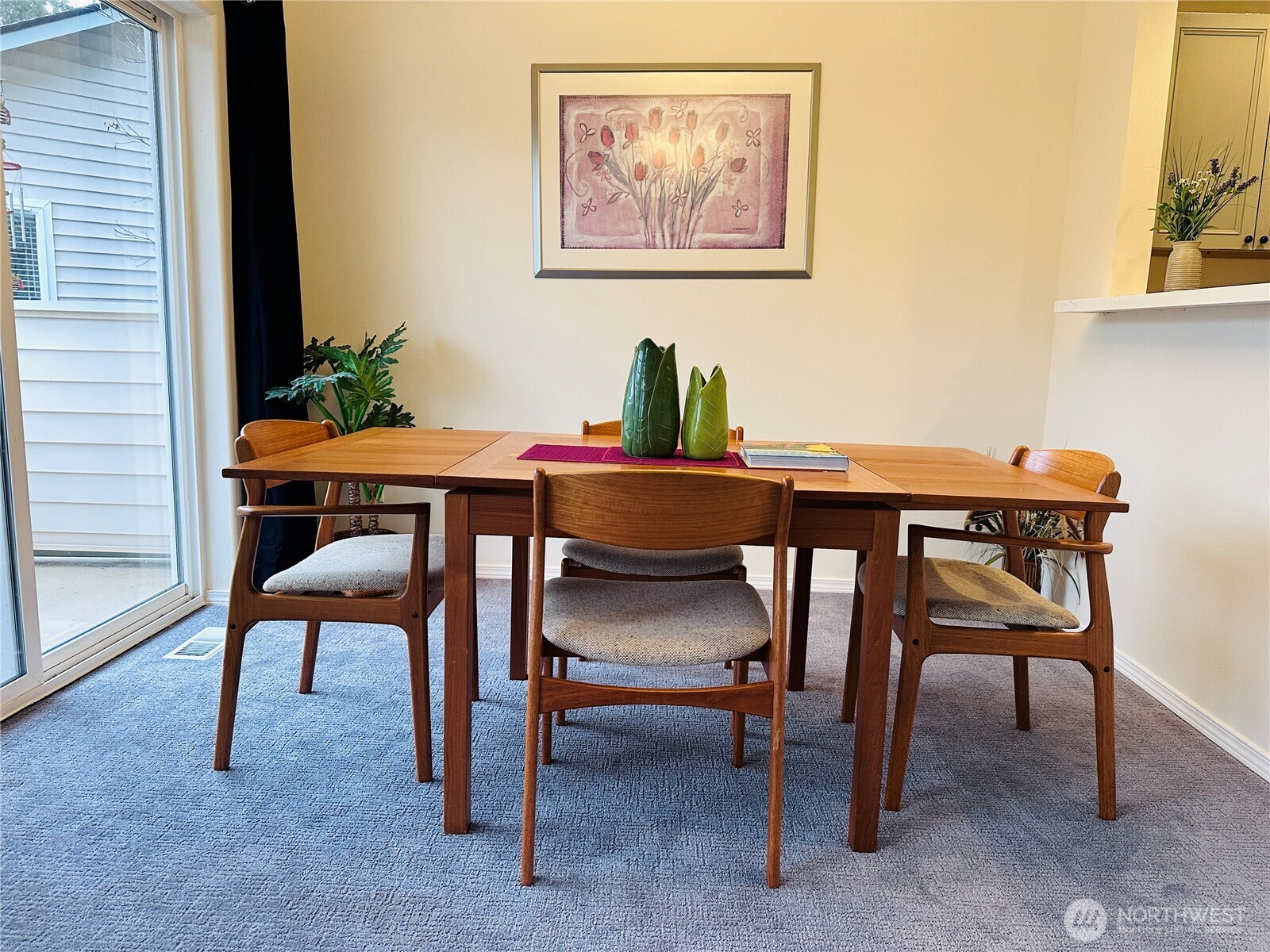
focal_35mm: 24
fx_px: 881
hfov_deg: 71.6
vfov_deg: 56.8
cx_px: 635
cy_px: 476
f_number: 1.78
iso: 200
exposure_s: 1/120
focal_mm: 6.86
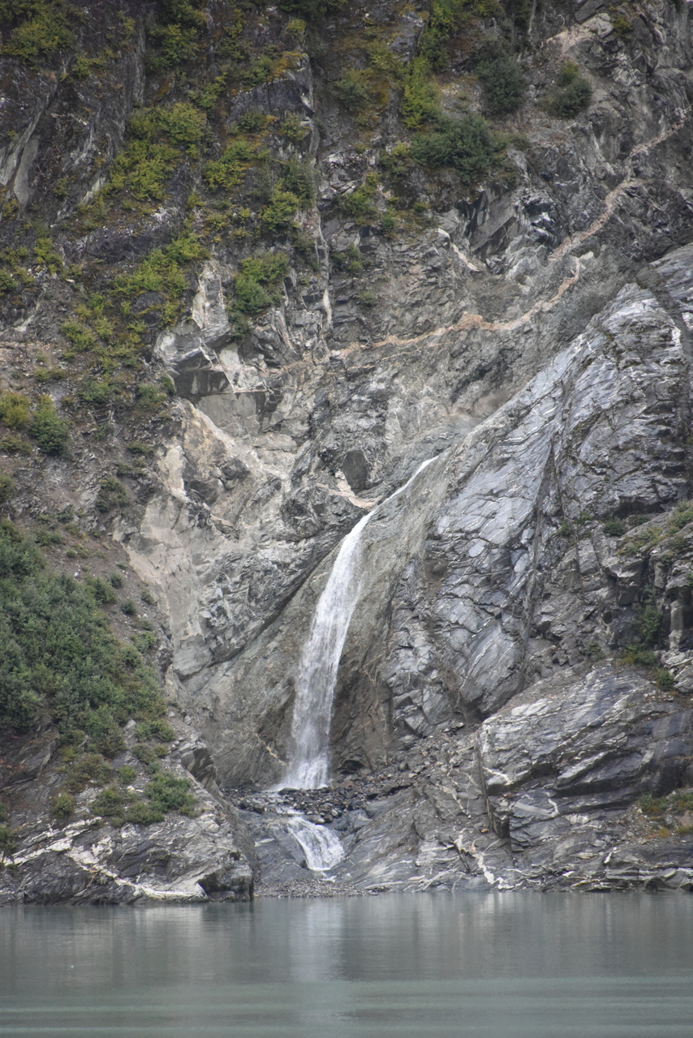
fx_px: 8657
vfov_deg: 6.9
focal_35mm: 300
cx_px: 346
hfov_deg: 4.6
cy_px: 519
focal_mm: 300
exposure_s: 1/640
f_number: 5.6
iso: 5600
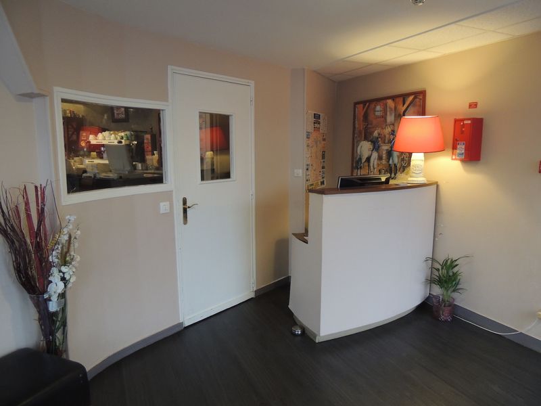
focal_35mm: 24
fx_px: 375
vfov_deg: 56.8
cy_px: 203
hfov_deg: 71.6
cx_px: 270
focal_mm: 4.3
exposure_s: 1/50
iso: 400
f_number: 3
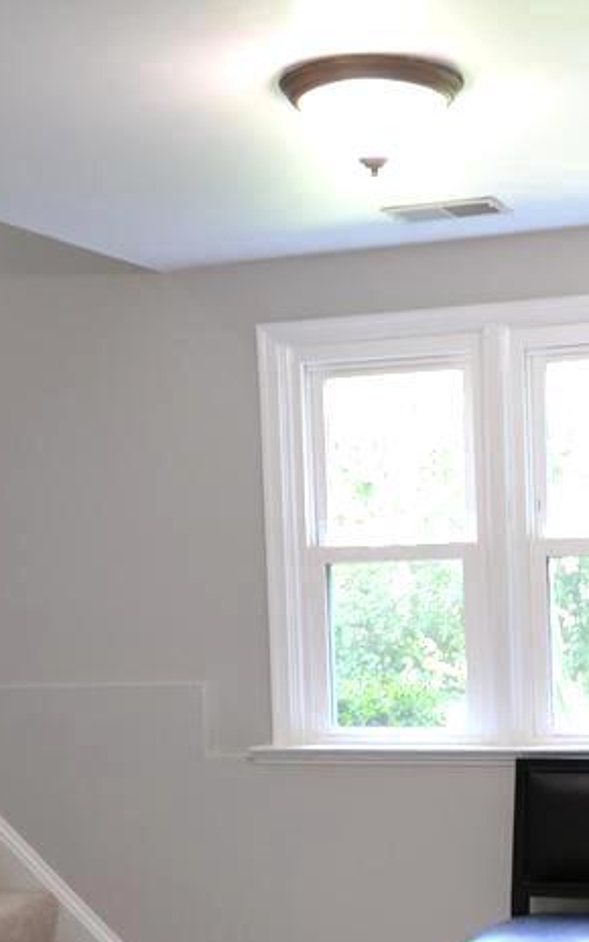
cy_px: 703
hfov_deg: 20.3
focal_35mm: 63
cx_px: 498
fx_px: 1618
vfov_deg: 31.9
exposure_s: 1/50
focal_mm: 14
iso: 800
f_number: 3.5
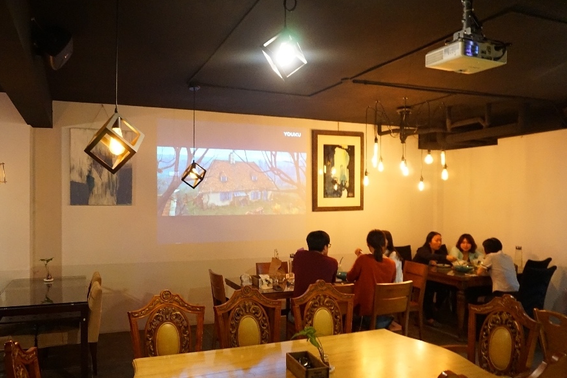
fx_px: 441
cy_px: 203
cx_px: 244
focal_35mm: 28
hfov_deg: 65.2
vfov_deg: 46.3
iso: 3200
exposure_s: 1/40
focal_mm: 16
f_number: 3.5
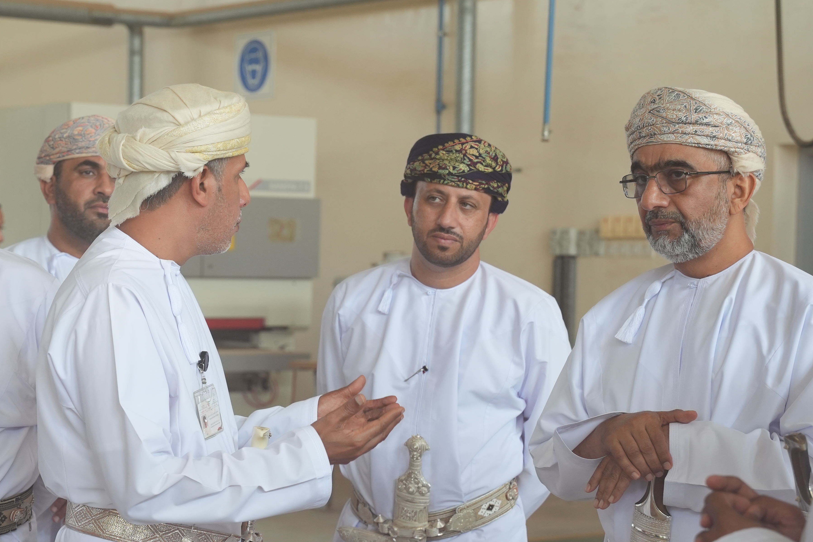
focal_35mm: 96
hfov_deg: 21.1
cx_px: 254
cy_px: 386
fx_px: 2172
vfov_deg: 14.2
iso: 800
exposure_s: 1/160
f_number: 4
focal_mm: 49.1
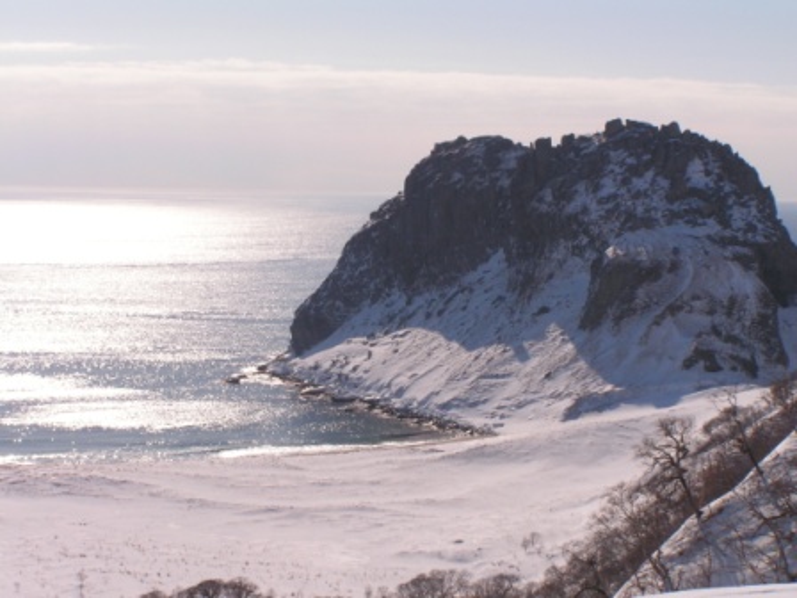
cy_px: 299
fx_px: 2164
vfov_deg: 15.7
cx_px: 398
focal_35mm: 94
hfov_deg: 20.9
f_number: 7.1
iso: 50
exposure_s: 1/640
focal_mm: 15.6
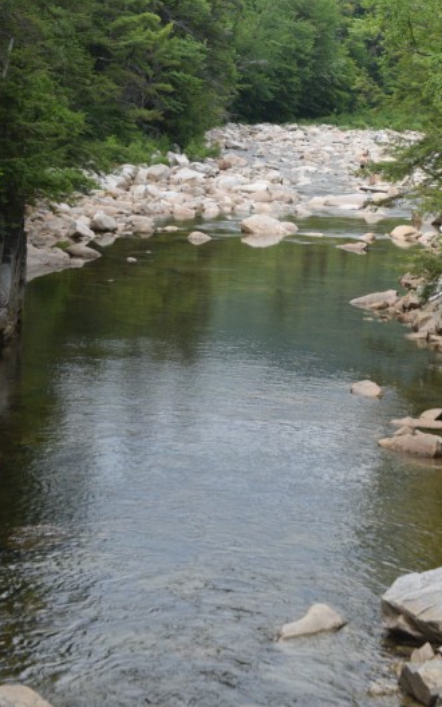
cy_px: 242
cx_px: 245
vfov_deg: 18.1
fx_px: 2211
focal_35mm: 115
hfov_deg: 11.4
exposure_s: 1/1000
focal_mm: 55
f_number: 9
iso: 1600
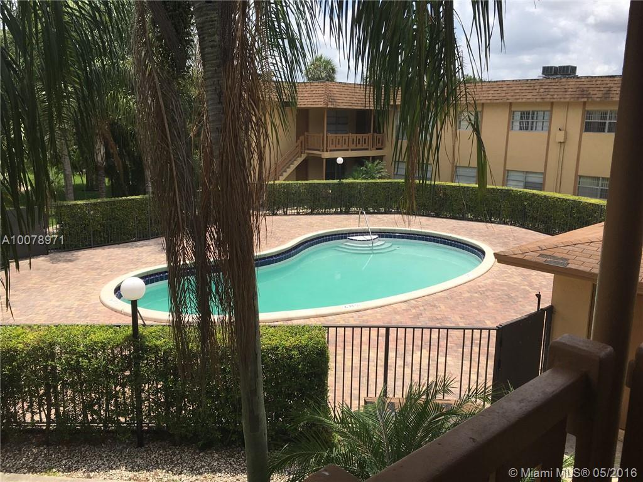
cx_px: 322
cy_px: 241
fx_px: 539
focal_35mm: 29
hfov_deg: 61.7
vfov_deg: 48.2
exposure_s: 1/1923
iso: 25
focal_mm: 4.15
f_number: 2.2
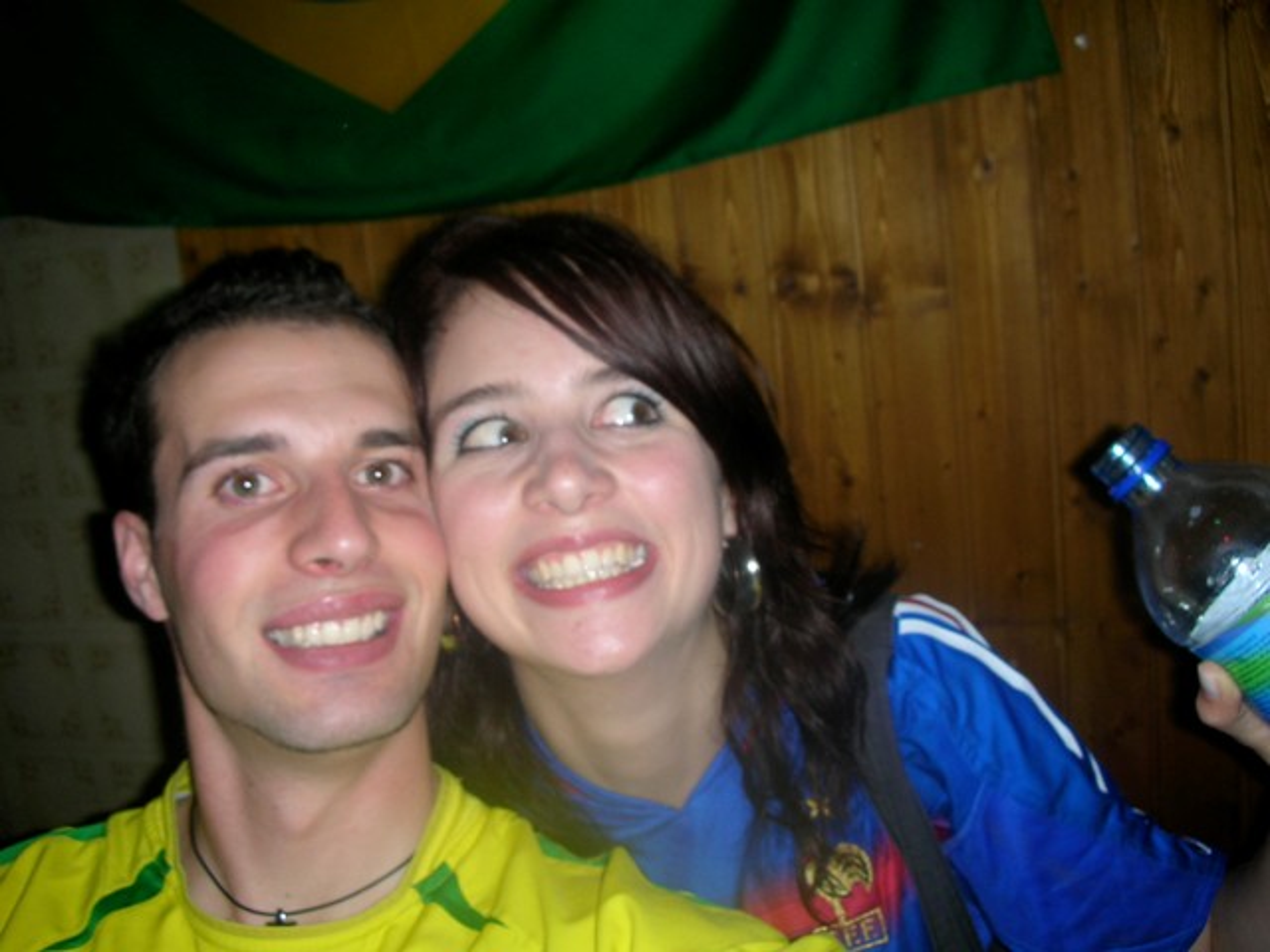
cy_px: 476
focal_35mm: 35
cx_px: 635
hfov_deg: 52.6
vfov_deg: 40.7
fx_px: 1284
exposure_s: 1/60.1
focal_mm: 5.8
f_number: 3
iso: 50
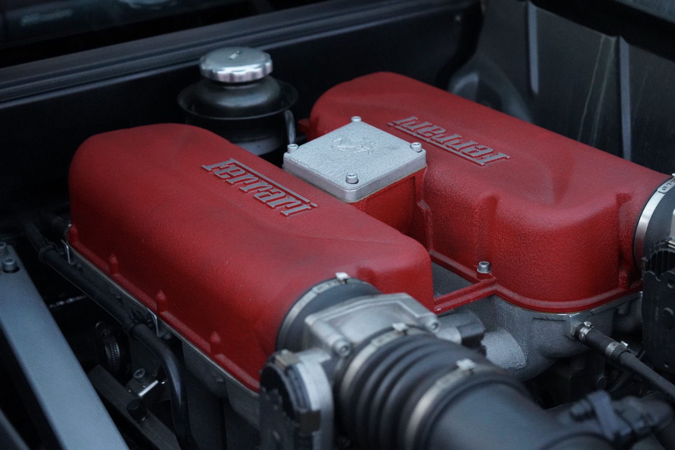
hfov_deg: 28.8
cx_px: 338
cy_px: 225
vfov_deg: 19.5
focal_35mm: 70
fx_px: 1312
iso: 12800
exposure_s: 1/50
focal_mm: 70
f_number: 5.6
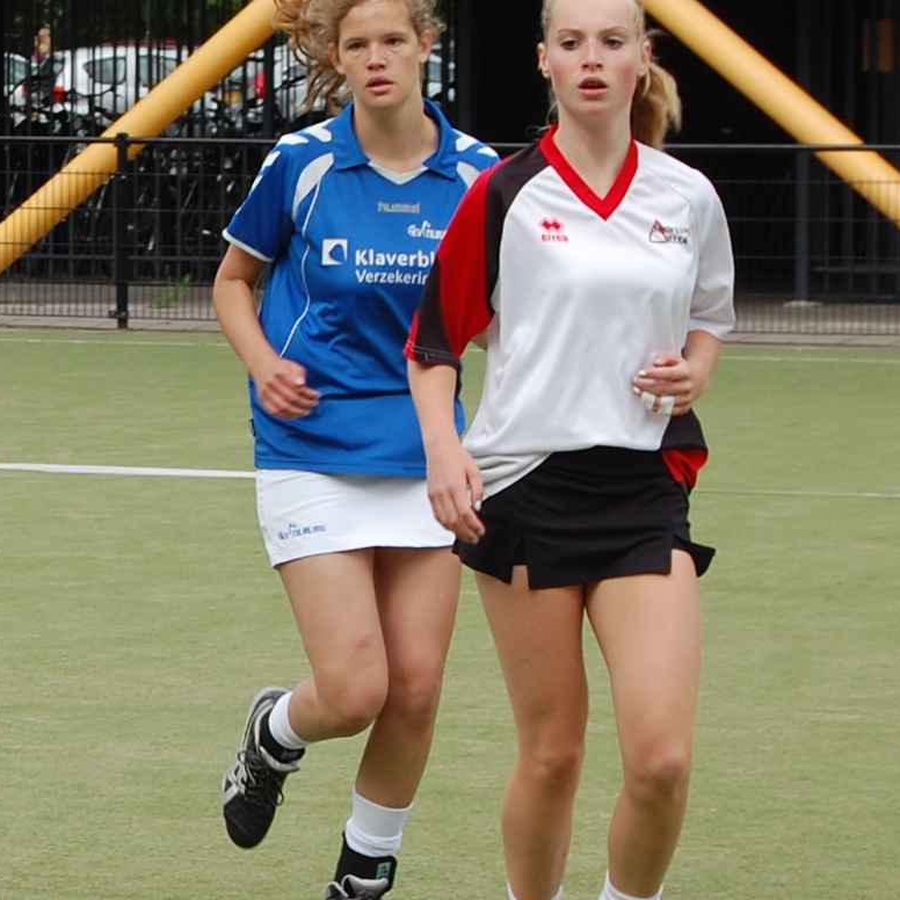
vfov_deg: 19.5
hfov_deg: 19.5
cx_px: 449
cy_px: 331
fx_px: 2618
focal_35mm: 89
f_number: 8
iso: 200
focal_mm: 46
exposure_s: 1/250
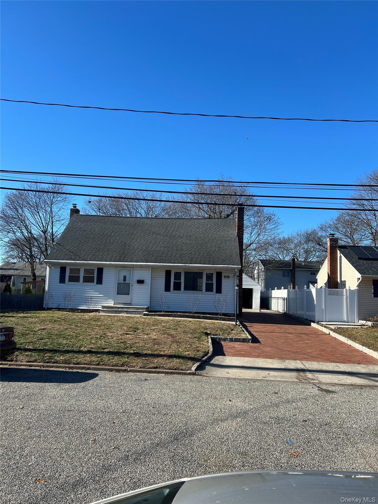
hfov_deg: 53.1
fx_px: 379
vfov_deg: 67.3
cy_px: 252
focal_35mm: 26
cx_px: 189
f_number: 1.5
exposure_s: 1/2571
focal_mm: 5.7
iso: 50
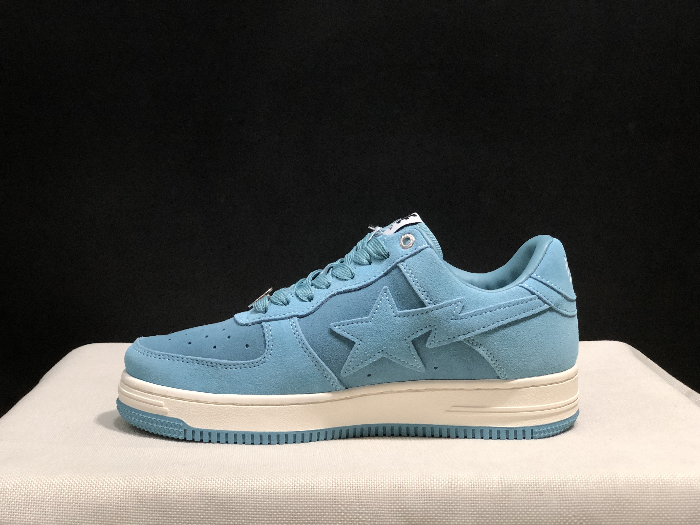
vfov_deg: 25.7
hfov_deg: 33.8
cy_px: 262
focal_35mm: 57
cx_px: 350
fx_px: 1153
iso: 80
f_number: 2.8
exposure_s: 1/30
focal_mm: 6.6
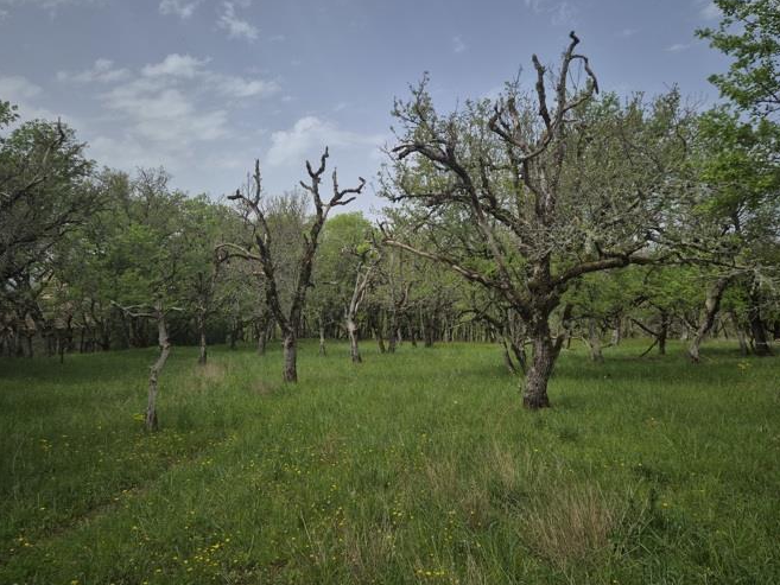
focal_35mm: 28
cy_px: 257
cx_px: 395
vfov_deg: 49.6
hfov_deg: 63.4
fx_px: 631
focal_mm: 5.4
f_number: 1.8
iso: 25
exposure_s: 1/1520
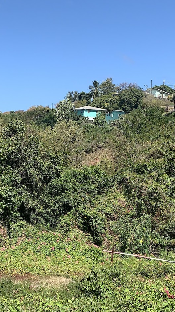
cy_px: 221
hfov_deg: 20.4
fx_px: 479
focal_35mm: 58
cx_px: 29
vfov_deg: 35.5
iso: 25
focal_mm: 4.25
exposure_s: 1/1916
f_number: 1.8
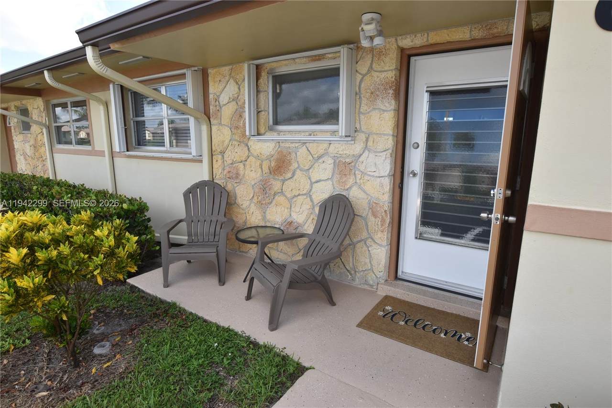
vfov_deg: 63.2
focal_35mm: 20
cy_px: 204
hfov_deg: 85.4
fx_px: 331
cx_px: 306
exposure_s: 1/250
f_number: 6.3
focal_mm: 13
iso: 200
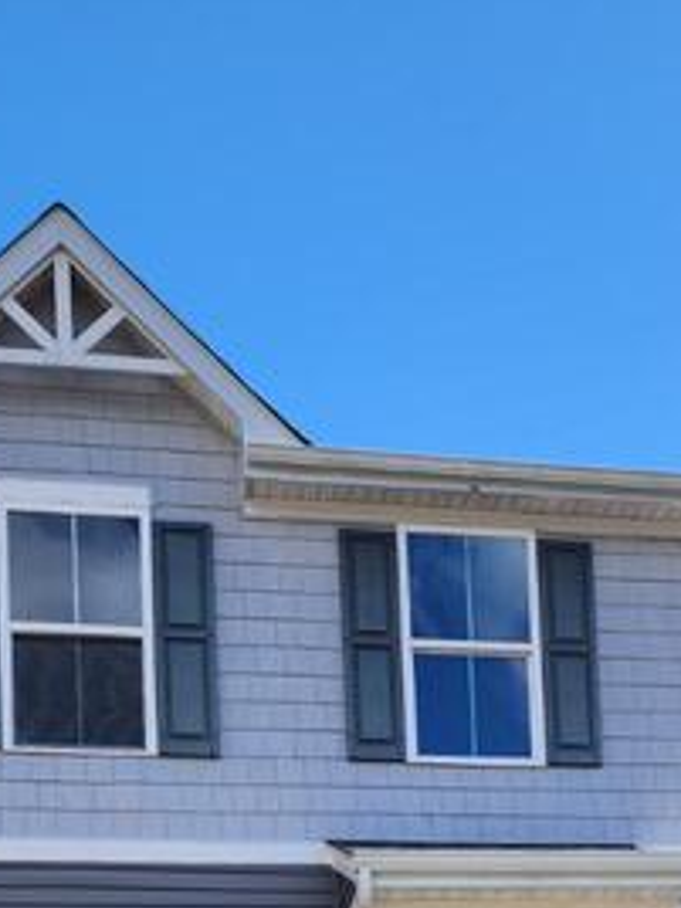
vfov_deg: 25.6
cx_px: 549
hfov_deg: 22.0
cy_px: 1152
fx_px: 1731
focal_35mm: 66
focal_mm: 6.4
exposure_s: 1/724
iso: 12
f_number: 1.8
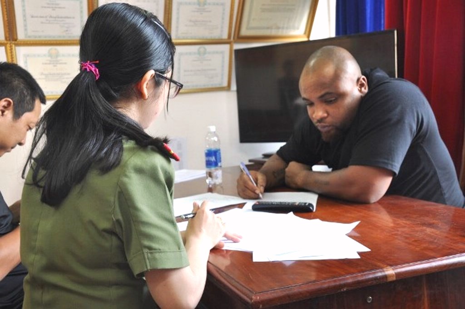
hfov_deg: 46.5
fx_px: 542
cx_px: 232
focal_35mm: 42
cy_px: 154
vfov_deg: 31.8
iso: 400
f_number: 4.5
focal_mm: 28
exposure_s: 1/20
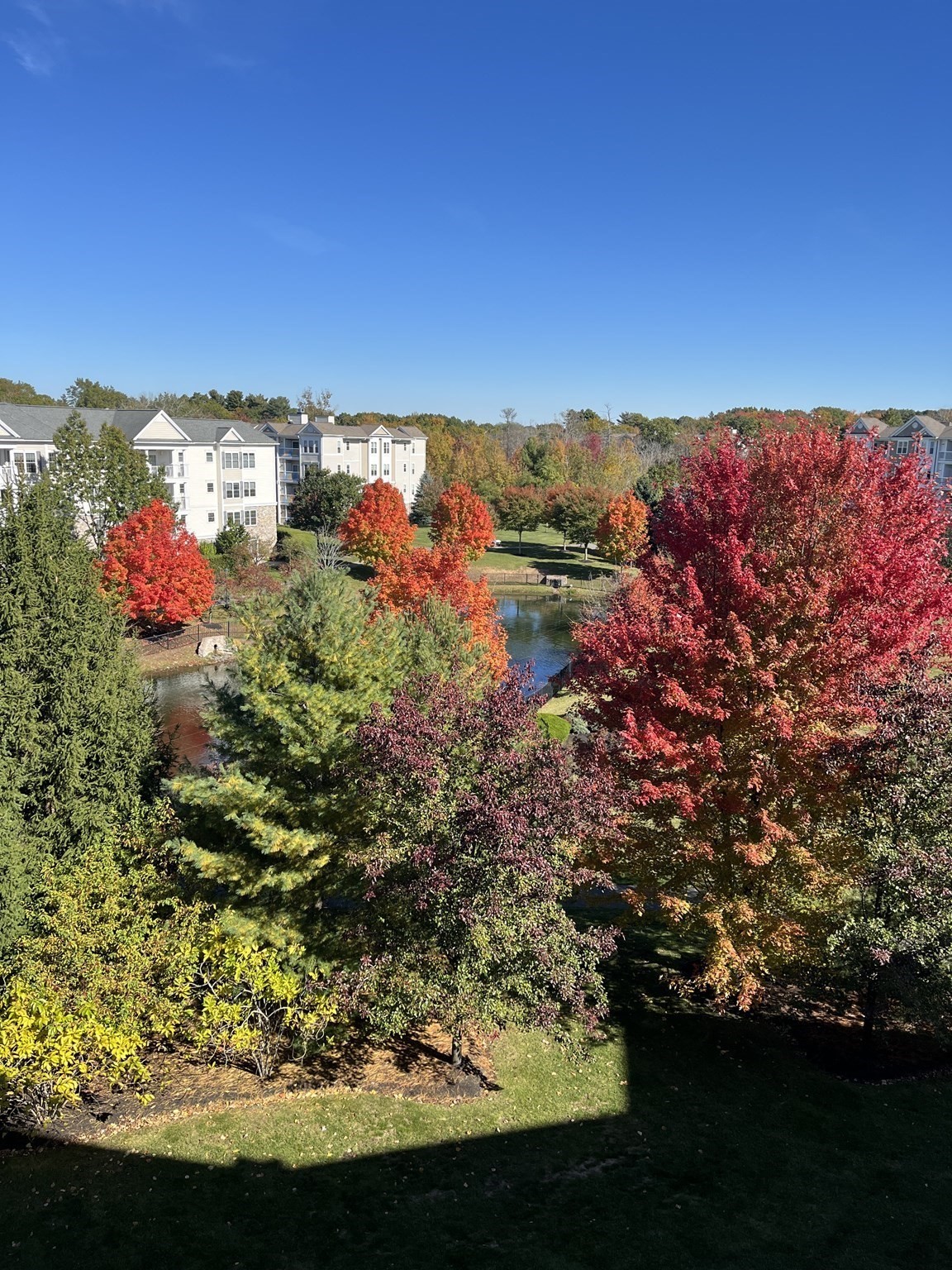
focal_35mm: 26
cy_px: 635
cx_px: 476
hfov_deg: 53.1
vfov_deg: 67.3
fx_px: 953
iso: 50
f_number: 1.6
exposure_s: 1/2632
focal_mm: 5.1
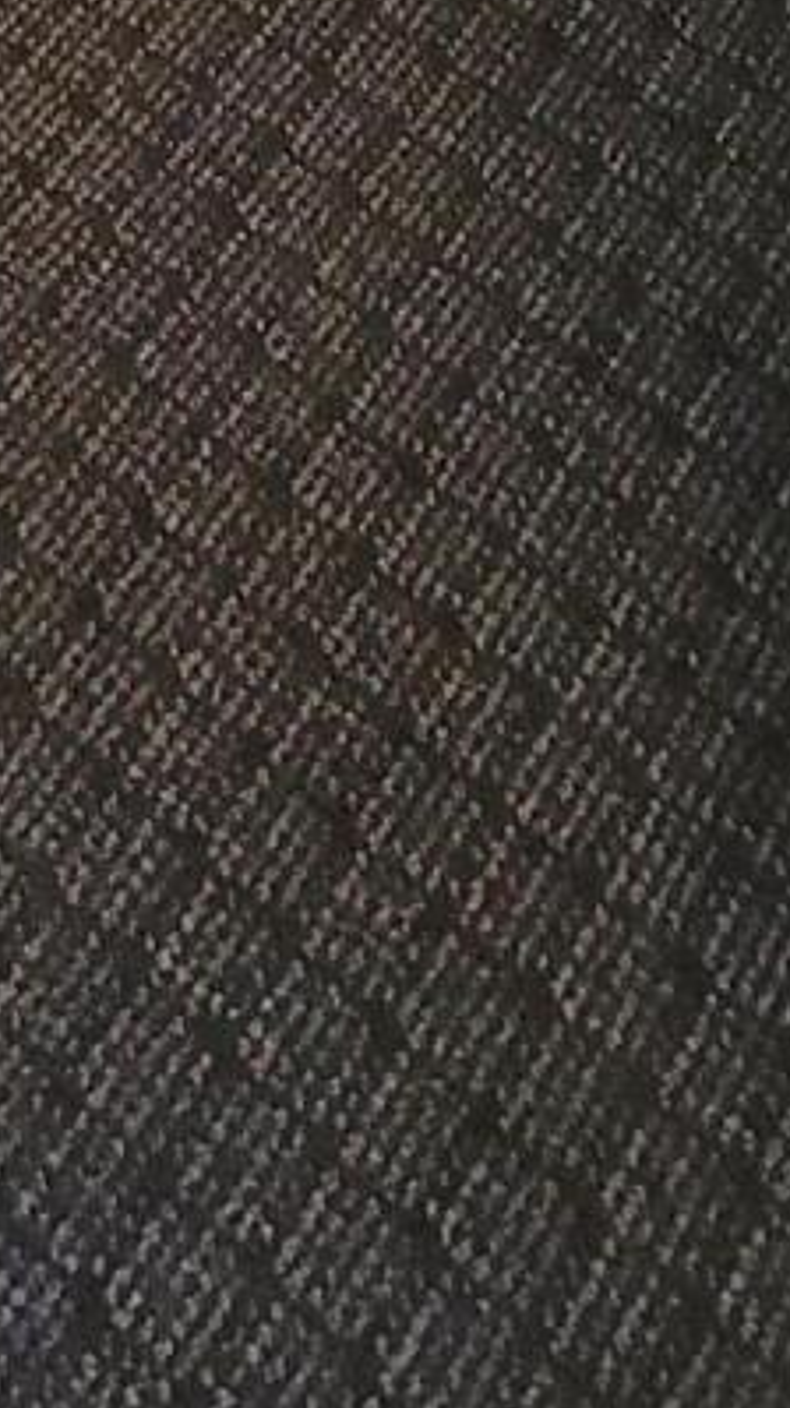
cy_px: -2004
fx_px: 2648
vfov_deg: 15.1
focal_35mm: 71
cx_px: 74
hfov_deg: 16.7
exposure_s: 1/60
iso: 320
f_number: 2.2
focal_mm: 2.2
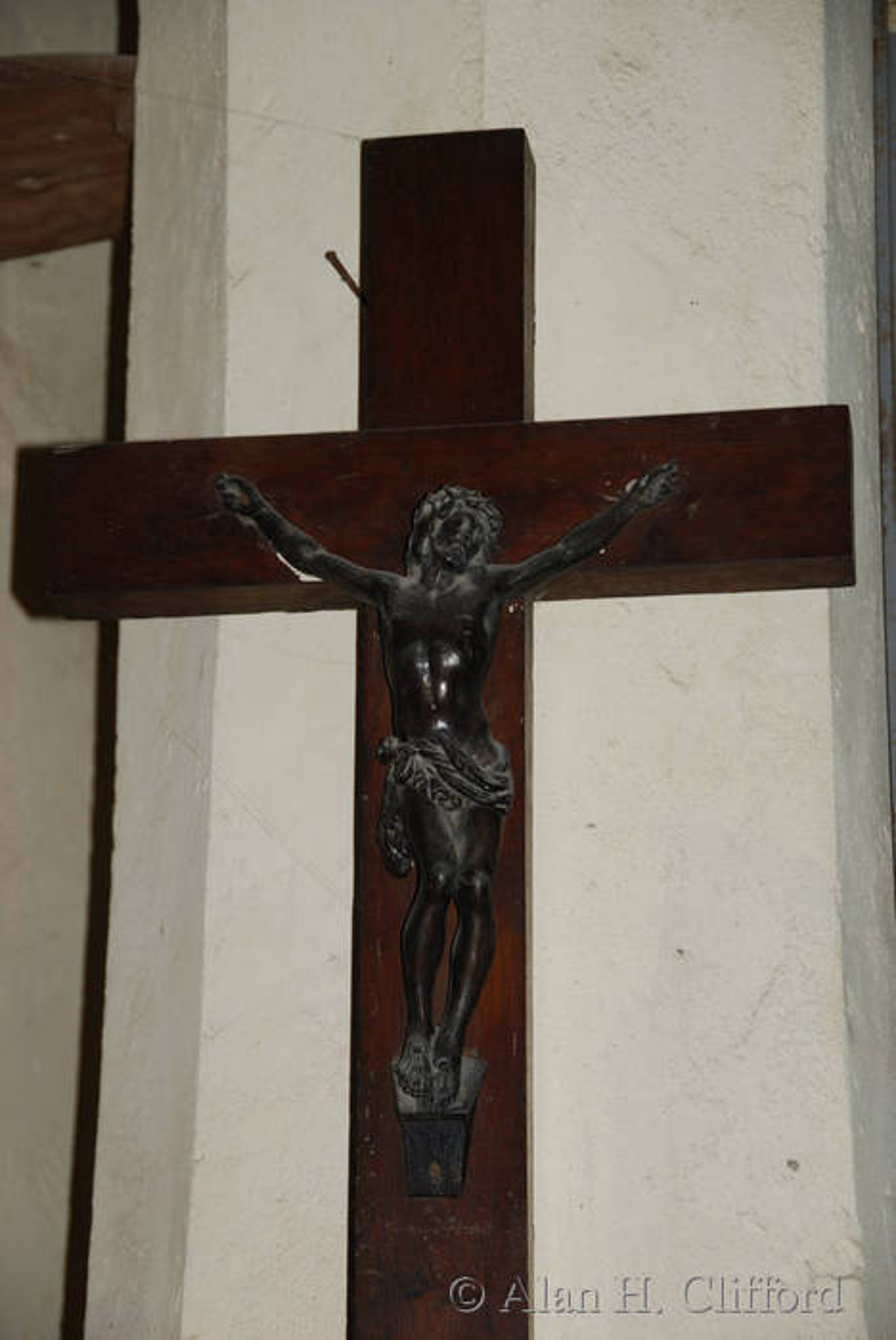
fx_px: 4471
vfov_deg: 17.0
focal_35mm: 120
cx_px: 448
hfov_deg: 11.4
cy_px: 670
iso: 100
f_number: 5.3
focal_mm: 80
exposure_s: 1/60
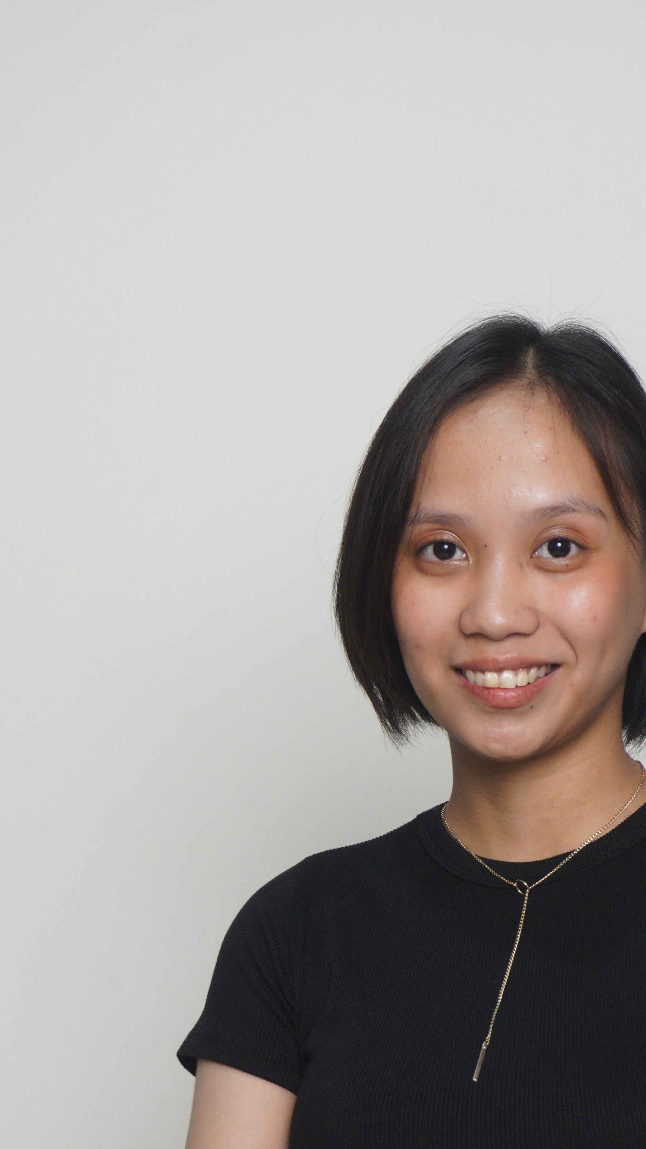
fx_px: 3899
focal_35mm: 128
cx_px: 482
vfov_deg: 16.7
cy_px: 884
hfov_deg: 9.5
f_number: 5.6
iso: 640
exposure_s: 1/15
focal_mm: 50
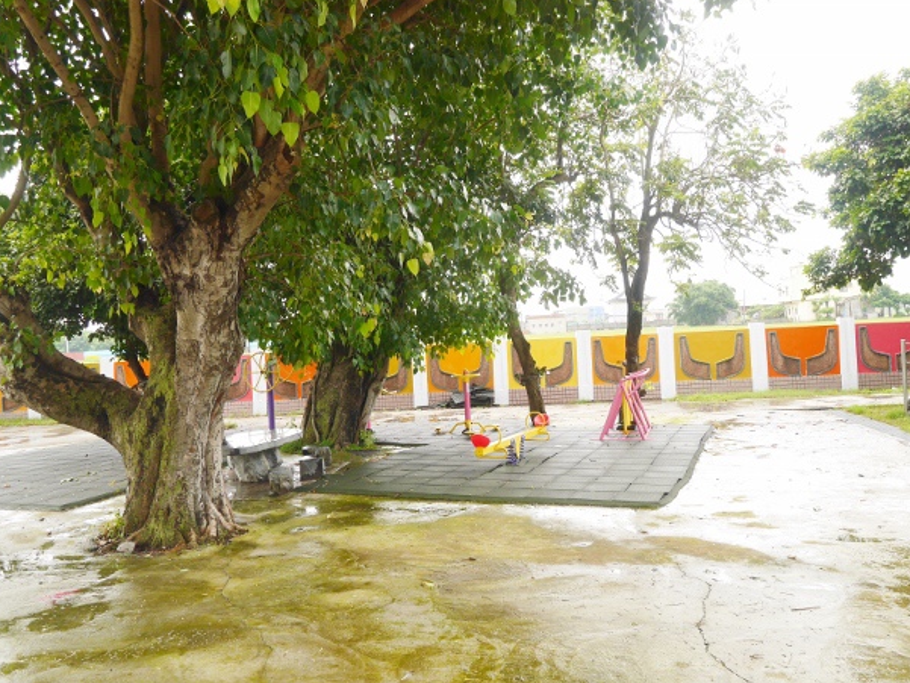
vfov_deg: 43.0
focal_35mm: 33
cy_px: 332
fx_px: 868
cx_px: 447
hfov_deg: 55.3
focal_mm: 16
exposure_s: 1/200
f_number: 4.5
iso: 160
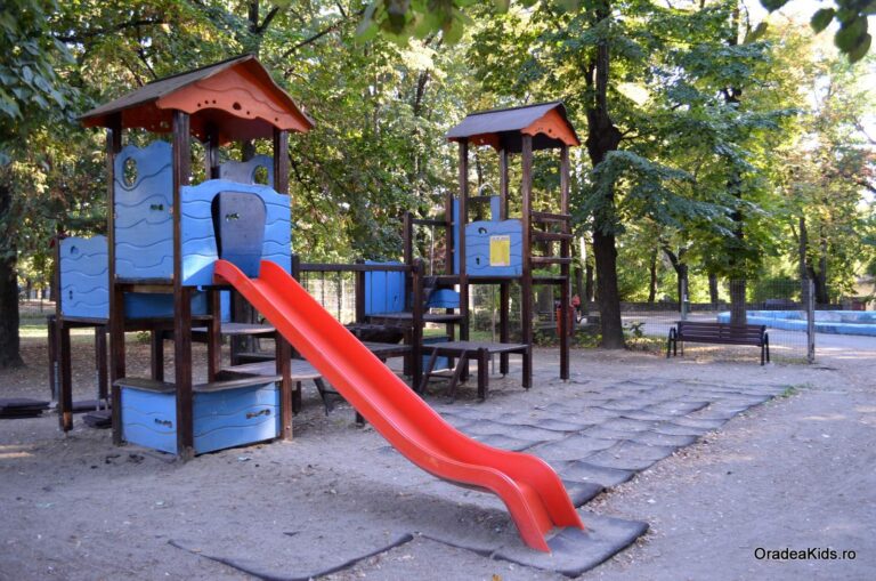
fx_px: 729
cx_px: 438
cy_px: 290
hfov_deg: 62.0
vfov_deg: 43.4
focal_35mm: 30
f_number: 4.5
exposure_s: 1/80
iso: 400
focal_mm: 20
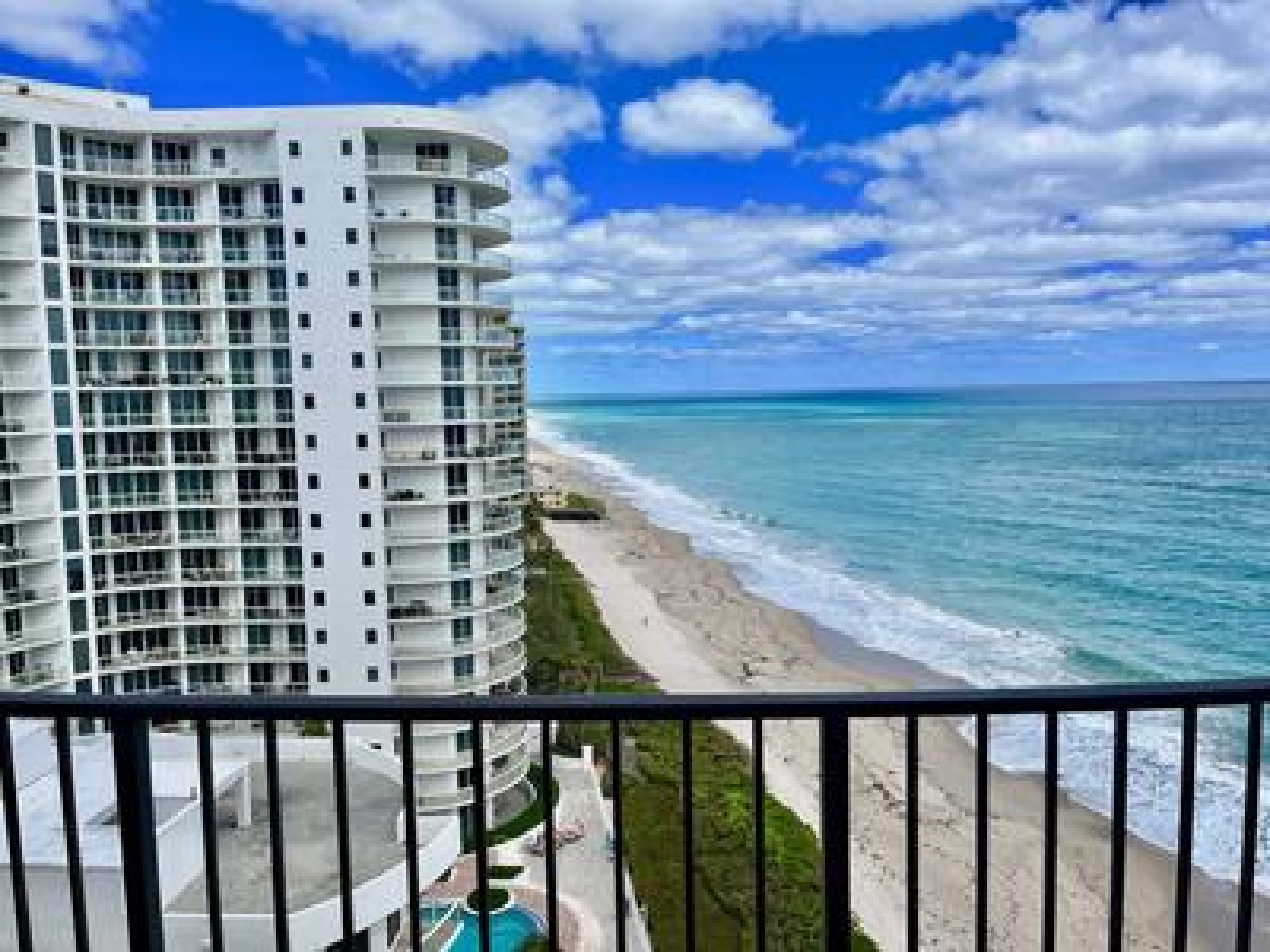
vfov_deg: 53.1
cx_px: 635
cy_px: 476
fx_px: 954
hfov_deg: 67.3
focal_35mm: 26
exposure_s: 1/4854
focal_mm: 5.1
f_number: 1.6
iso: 50
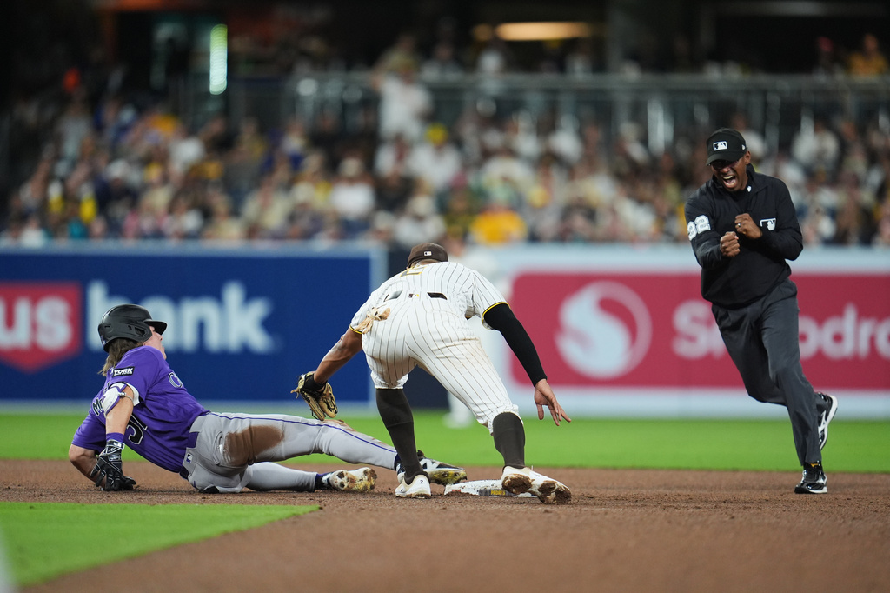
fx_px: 9885
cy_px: 296
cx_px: 445
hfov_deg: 5.2
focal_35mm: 400
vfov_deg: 3.4
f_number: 2.8
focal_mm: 400
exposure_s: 1/2000
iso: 2500
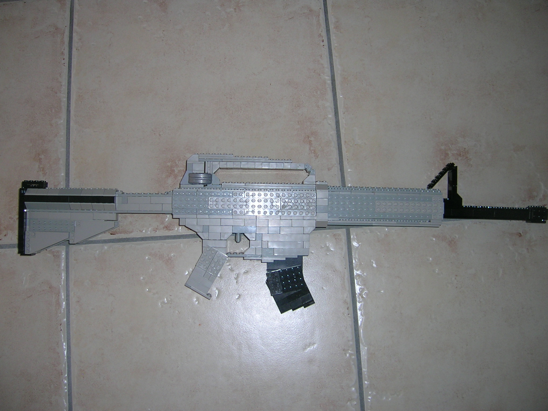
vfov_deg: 40.7
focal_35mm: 35
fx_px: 554
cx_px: 274
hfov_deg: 52.6
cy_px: 206
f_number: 2.8
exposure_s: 1/60.1
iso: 50
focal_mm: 5.4
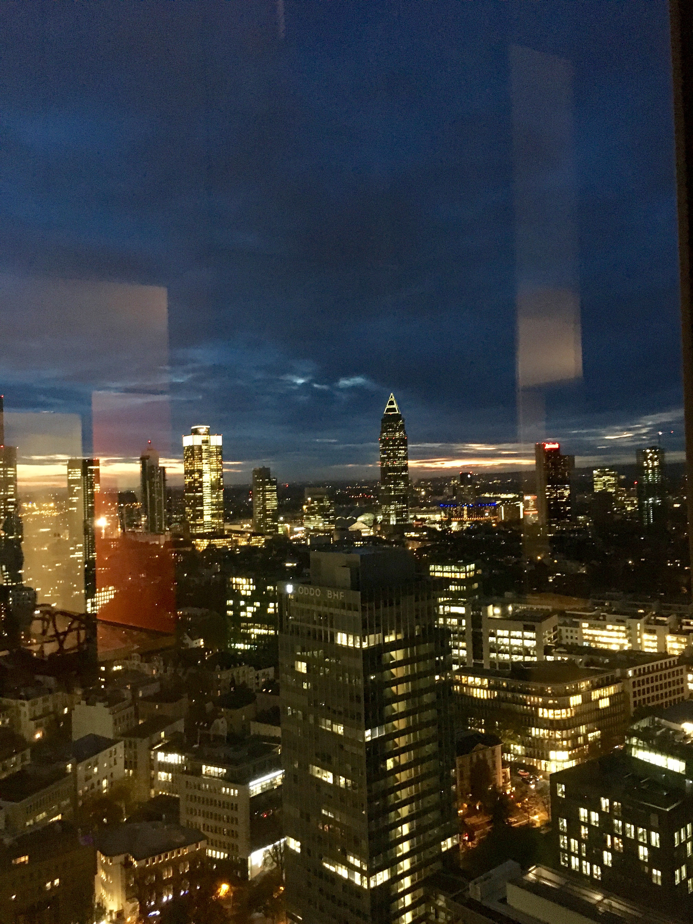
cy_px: 462
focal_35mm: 29
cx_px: 346
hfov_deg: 48.2
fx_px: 774
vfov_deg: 61.7
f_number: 2.2
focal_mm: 4.15
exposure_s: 1/17
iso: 800
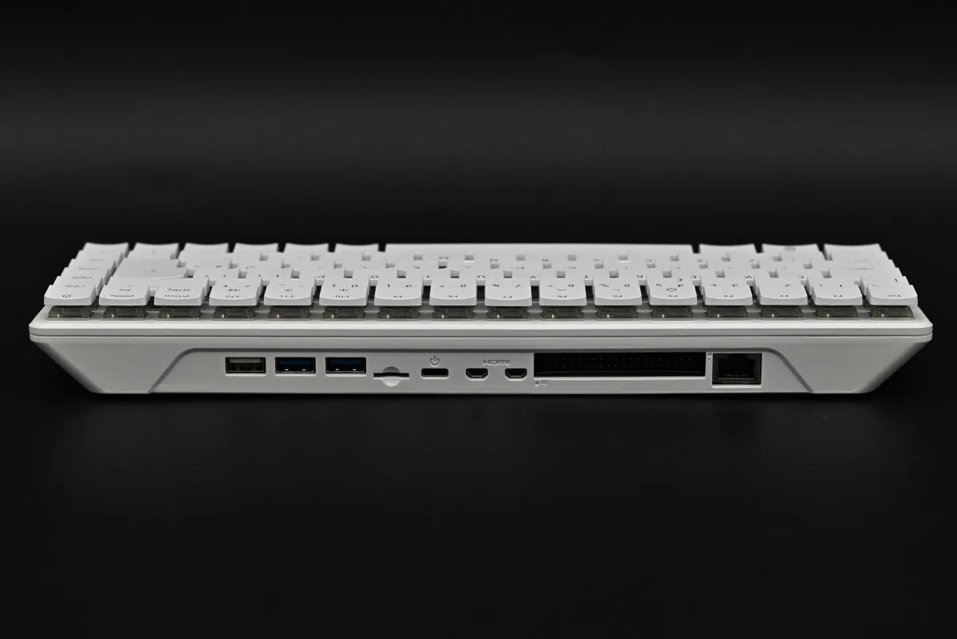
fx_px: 2792
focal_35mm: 105
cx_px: 478
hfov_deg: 19.4
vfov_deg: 13.1
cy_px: 320
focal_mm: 105
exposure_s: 1/250
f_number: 8
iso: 640
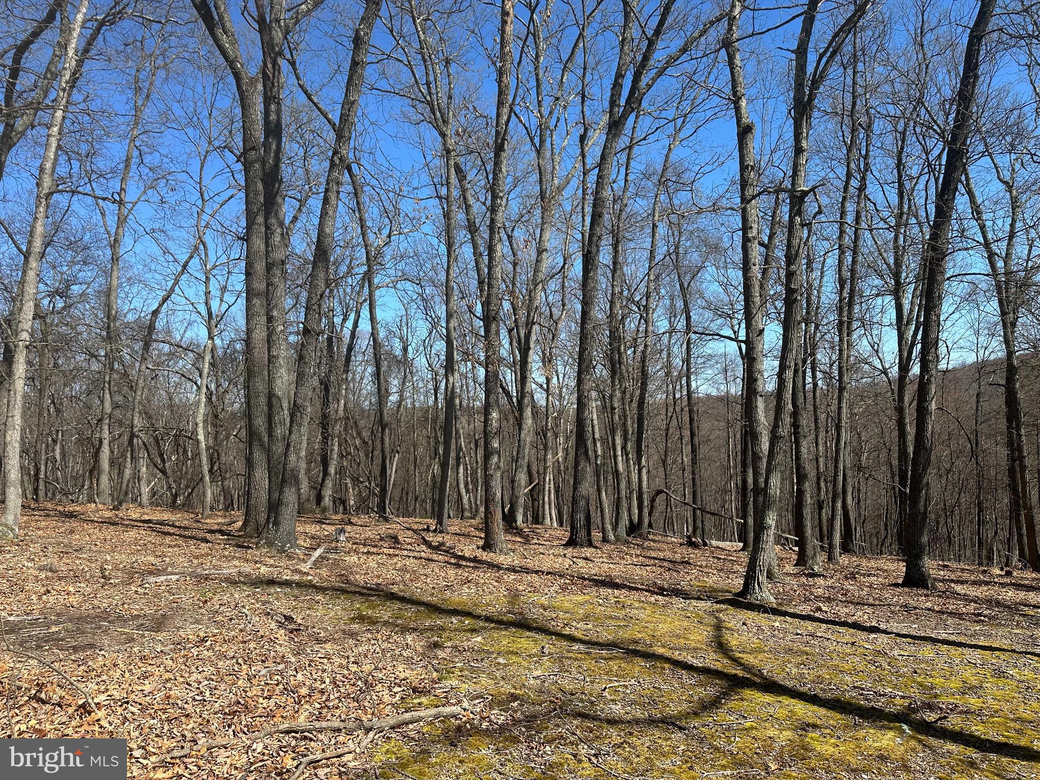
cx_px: 520
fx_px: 721
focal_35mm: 24
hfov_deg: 71.6
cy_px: 390
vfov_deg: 56.8
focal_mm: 6.86
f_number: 1.78
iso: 80
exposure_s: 1/2809
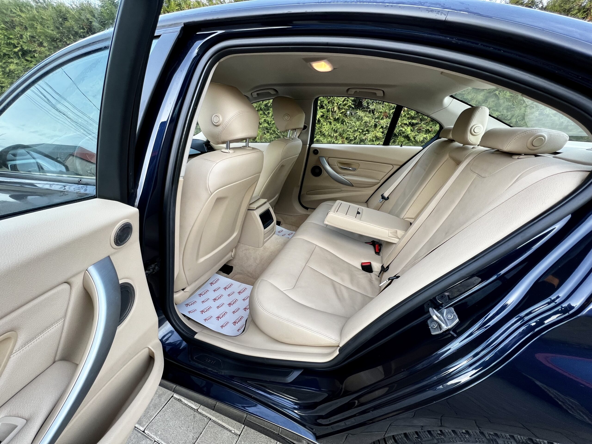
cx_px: 296
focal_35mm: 13
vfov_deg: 89.9
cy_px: 222
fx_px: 222
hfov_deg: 106.2
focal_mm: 1.57
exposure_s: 1/99
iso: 50
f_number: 1.8
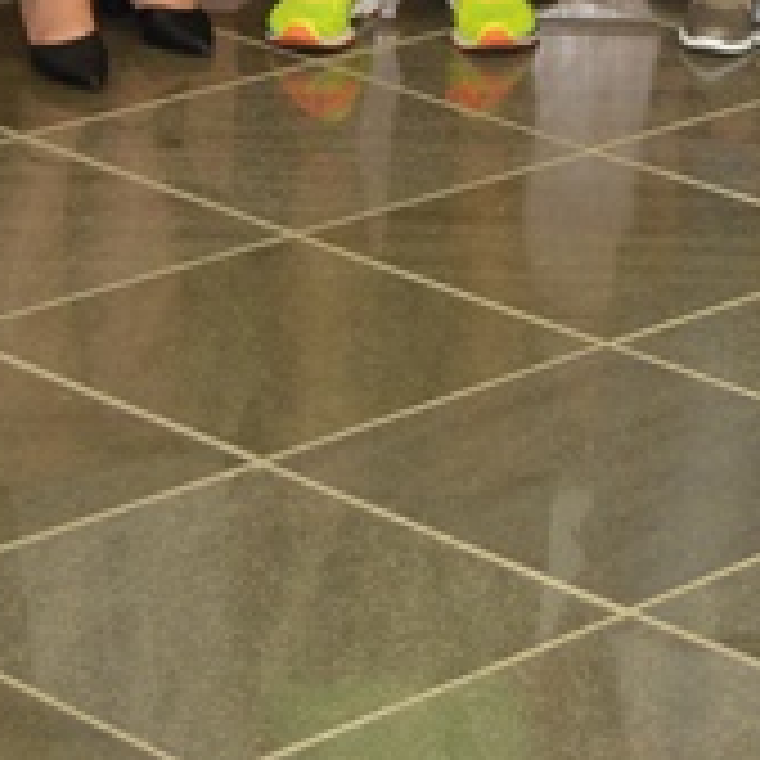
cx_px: 724
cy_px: -533
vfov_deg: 9.8
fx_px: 4223
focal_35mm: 170
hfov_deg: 10.2
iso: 500
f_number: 4
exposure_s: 1/60
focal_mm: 22
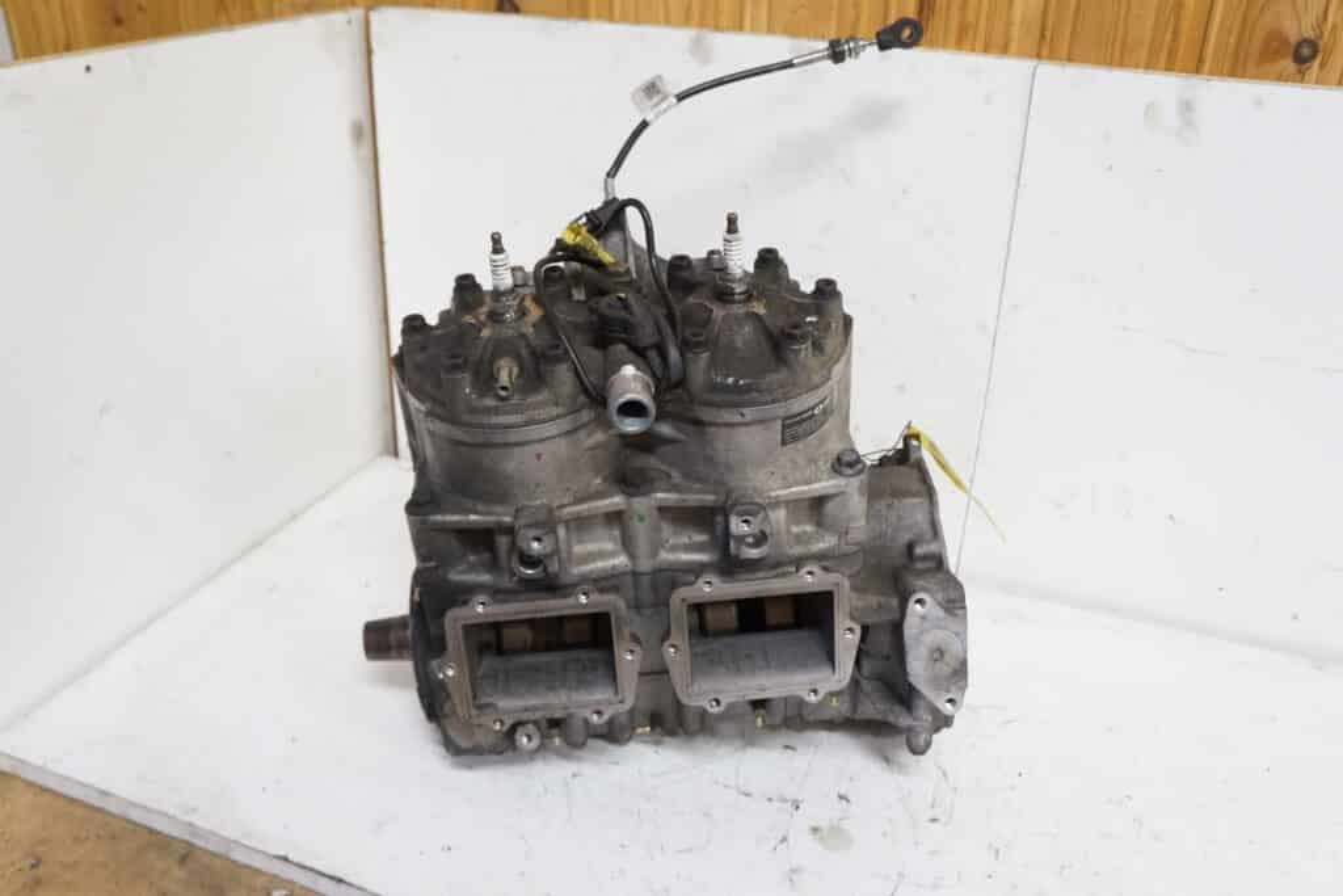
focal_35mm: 30
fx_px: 1119
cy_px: 448
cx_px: 672
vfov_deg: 43.6
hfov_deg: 61.9
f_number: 4.5
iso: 3200
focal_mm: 20
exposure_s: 1/60
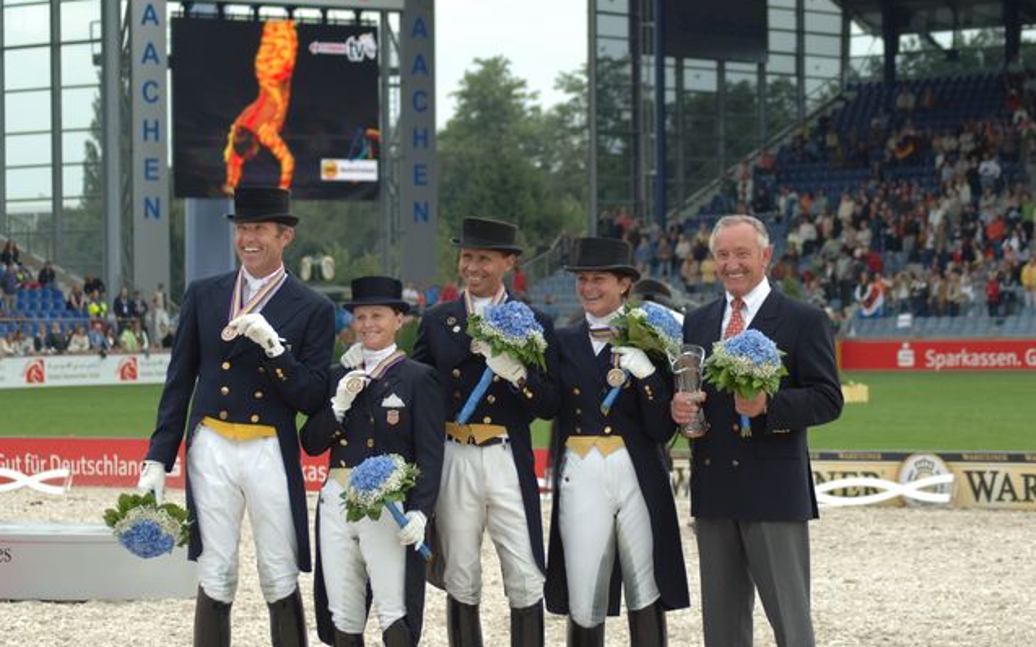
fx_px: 3896
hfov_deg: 15.1
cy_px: 324
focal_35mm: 138
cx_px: 517
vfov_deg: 9.5
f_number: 5.6
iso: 200
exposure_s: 1/250
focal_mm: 90
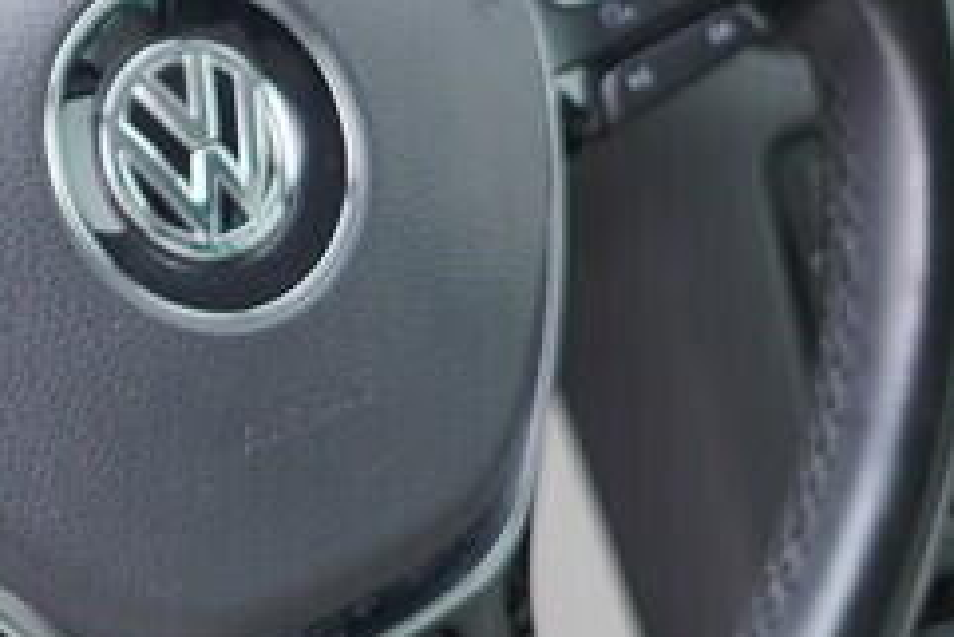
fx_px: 4057
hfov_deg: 13.3
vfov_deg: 9.0
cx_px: 55
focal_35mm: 153
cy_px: 208
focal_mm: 24
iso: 200
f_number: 2.8
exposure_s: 1/40
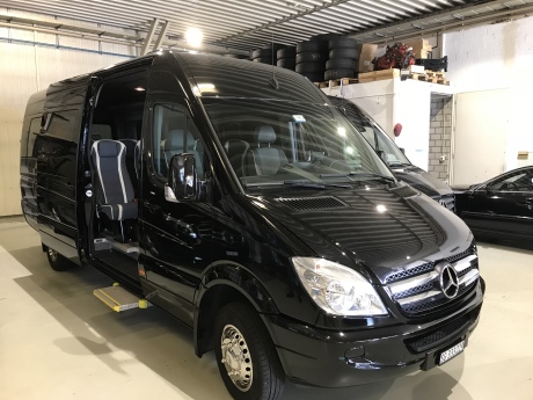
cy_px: 200
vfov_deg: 49.7
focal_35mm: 28
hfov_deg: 63.4
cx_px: 266
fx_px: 431
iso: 64
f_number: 1.8
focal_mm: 3.99
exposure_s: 1/17
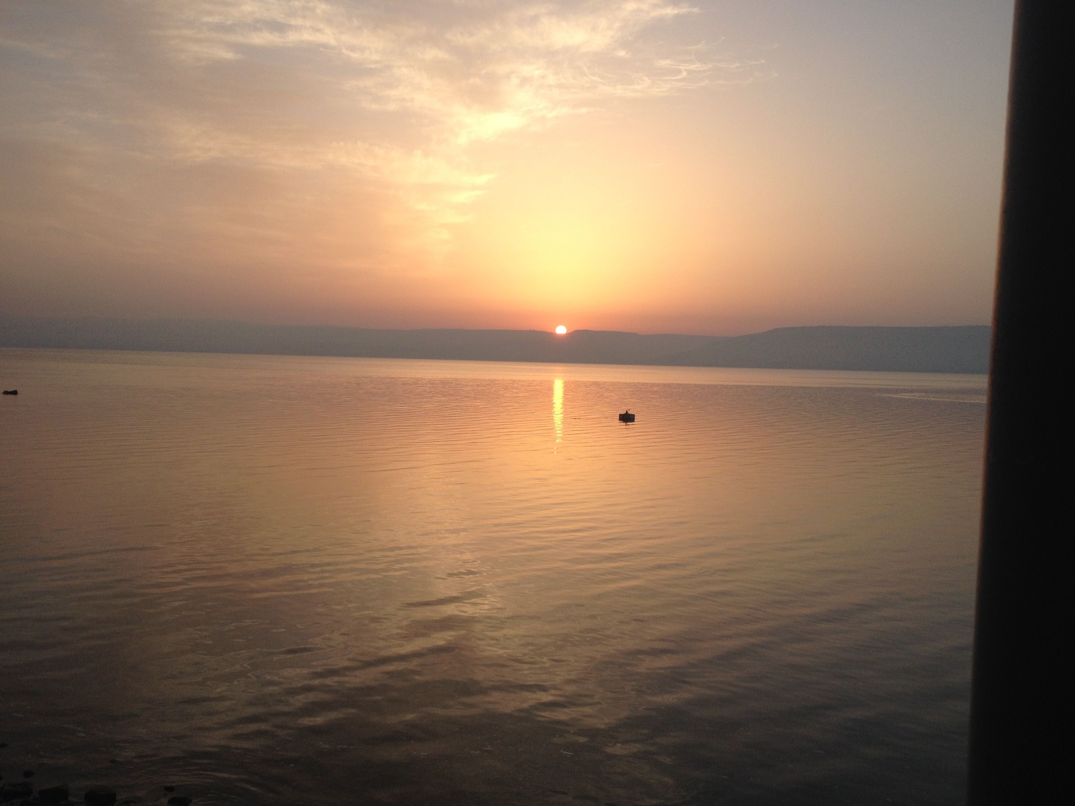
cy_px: 403
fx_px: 1087
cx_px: 538
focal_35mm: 35
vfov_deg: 40.7
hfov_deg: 52.6
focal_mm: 4.28
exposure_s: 1/690
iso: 50
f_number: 2.4
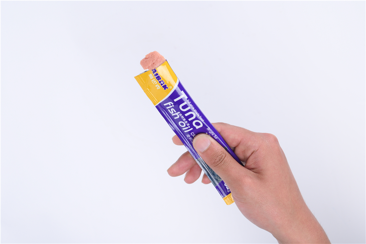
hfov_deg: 17.1
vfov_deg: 11.4
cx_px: 183
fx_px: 1219
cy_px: 122
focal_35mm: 120
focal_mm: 120
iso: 125
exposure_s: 1/125
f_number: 11
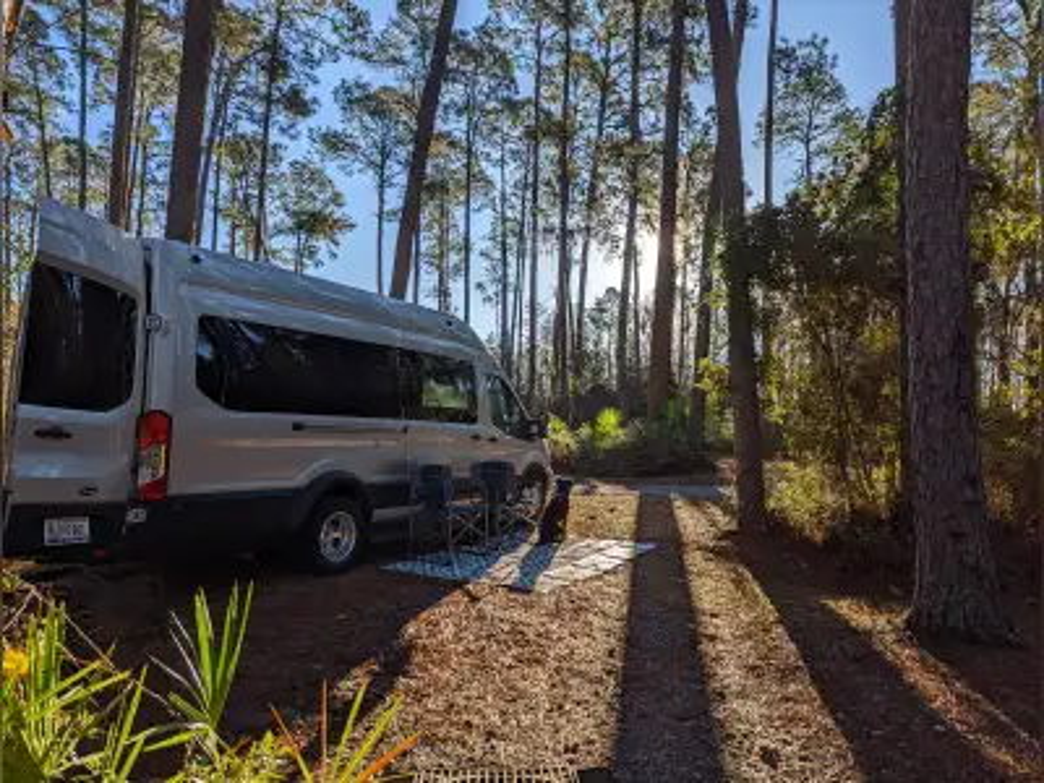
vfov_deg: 56.8
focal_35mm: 24
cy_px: 392
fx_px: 724
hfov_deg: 71.6
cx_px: 522
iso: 39
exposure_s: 1/2096
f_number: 1.85
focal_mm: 6.81
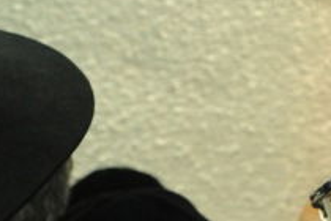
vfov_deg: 5.4
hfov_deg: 8.0
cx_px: 369
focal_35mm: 255
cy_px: 164
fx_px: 2348
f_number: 6.3
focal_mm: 35
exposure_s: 1/100
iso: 1600
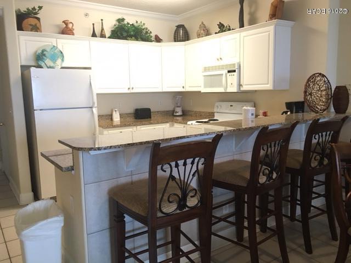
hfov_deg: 61.7
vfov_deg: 48.2
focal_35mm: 29
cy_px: 132
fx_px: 294
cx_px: 176
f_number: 2.2
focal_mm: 4.15
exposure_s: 1/30
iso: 125
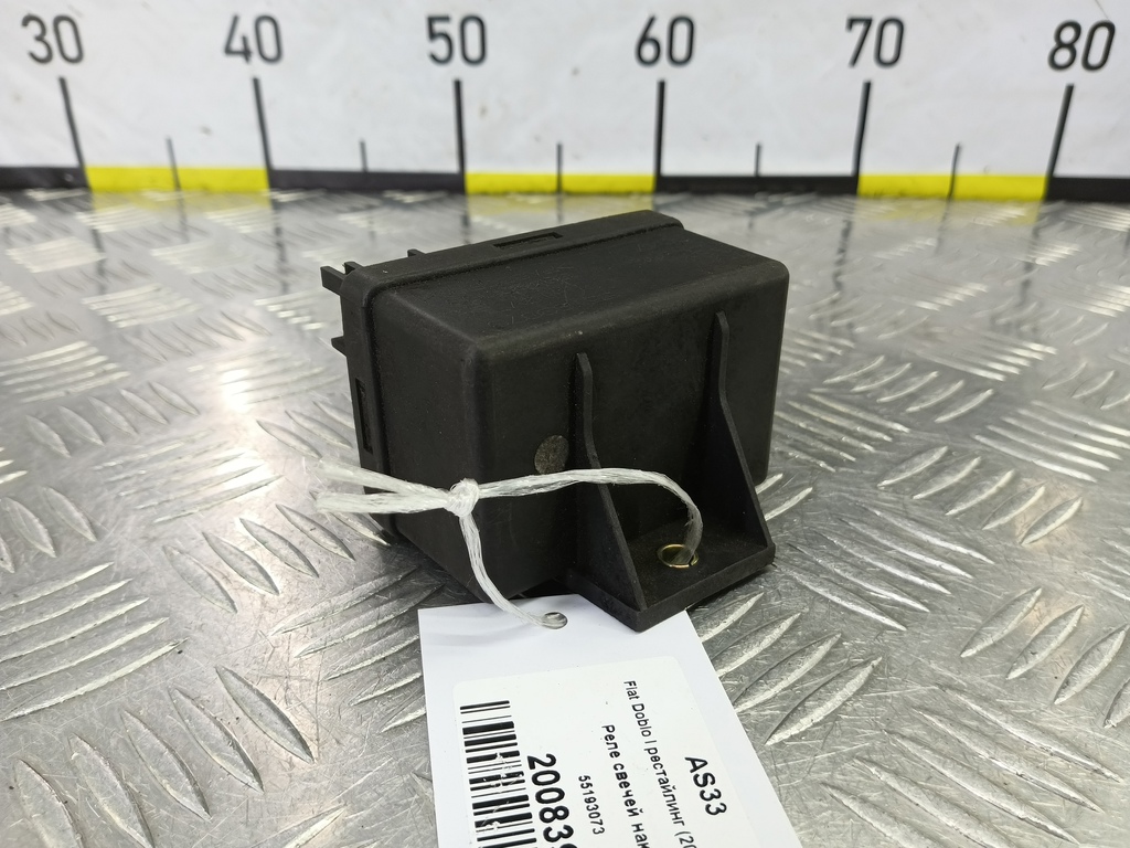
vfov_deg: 58.9
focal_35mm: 23
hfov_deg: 73.9
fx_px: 751
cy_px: 424
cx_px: 565
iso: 135
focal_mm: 4.11
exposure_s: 1/50
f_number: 1.6
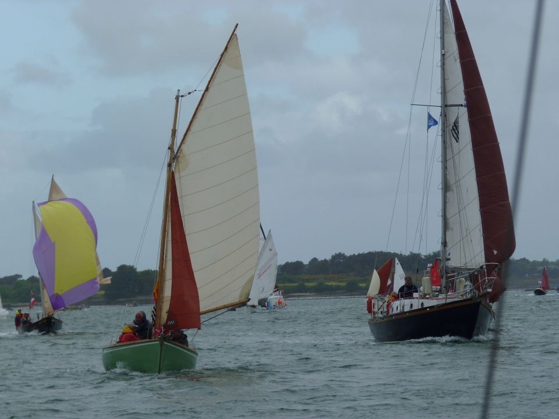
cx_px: 280
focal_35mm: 213
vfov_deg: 7.0
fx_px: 3440
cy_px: 210
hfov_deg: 9.3
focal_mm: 37.8
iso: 80
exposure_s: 1/320
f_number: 5.6
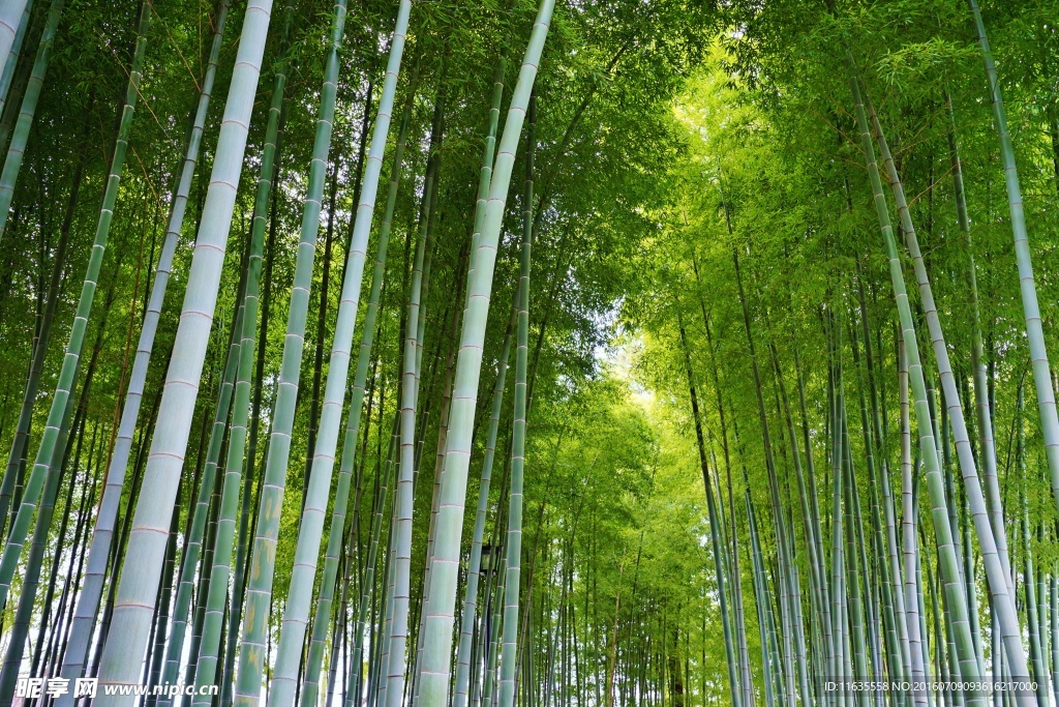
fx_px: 912
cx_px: 530
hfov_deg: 60.3
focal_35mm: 31
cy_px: 354
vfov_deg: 42.3
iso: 400
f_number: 5.6
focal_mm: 31
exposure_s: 1/30
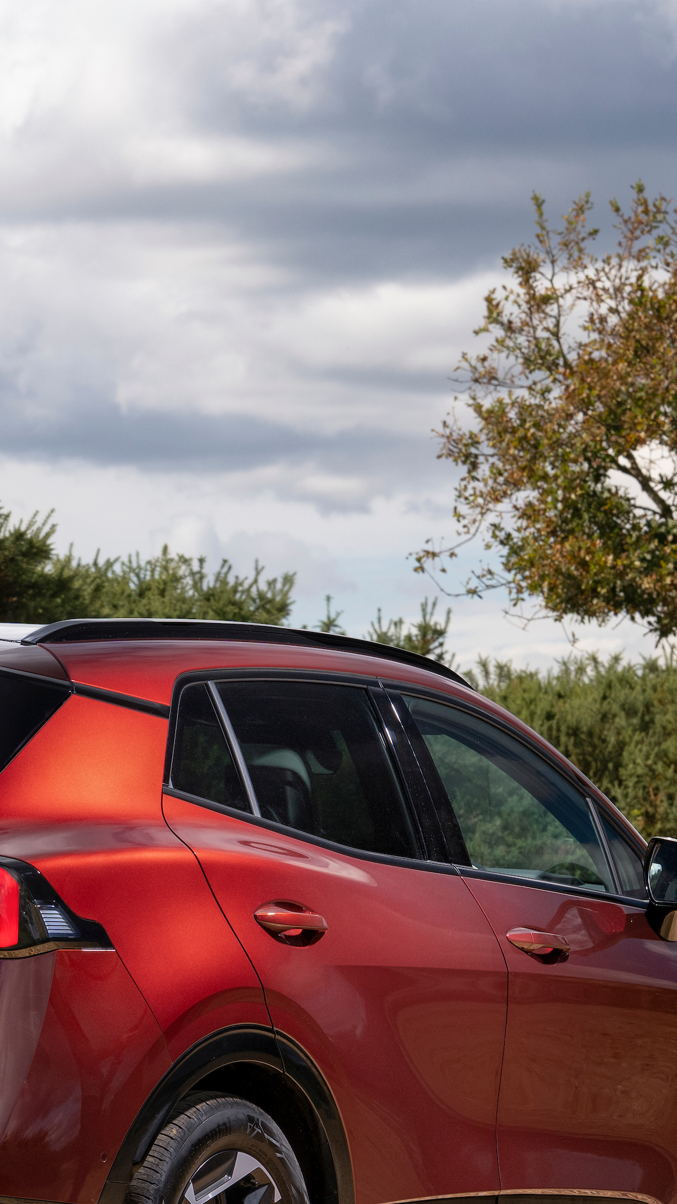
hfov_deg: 7.5
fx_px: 5170
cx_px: 170
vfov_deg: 13.2
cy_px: 925
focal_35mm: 162
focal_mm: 66
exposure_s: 1/500
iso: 200
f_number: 6.3
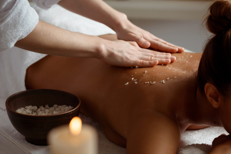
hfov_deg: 19.4
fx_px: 674
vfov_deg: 13.1
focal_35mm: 105
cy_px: 77
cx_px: 116
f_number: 4
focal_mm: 105
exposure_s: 1/160
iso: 100
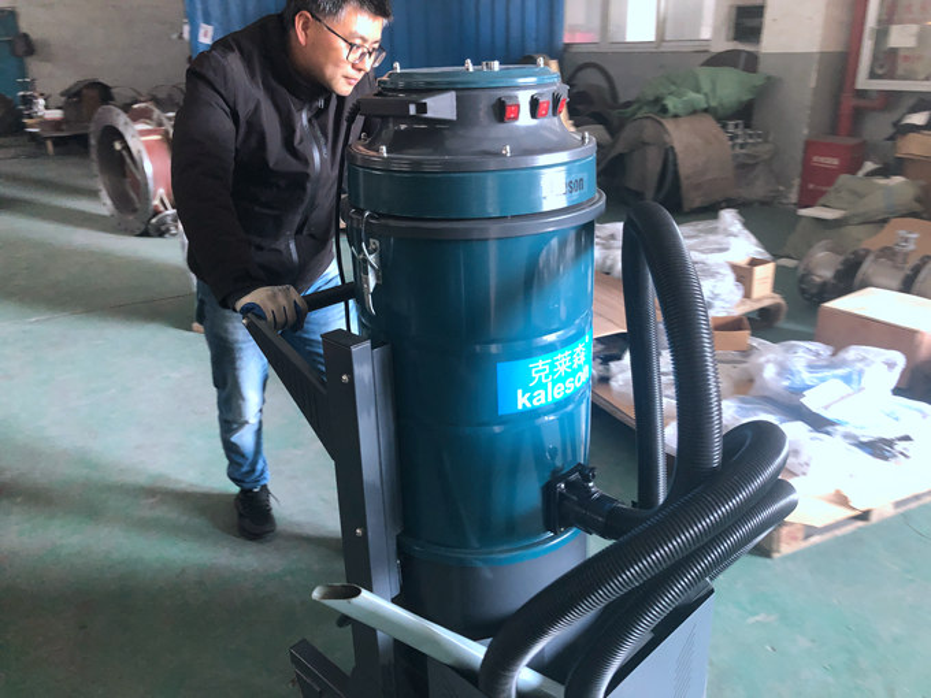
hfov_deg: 63.4
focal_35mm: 28
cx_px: 466
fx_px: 753
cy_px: 349
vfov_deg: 49.7
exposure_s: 1/100
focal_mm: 3.99
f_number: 1.8
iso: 250
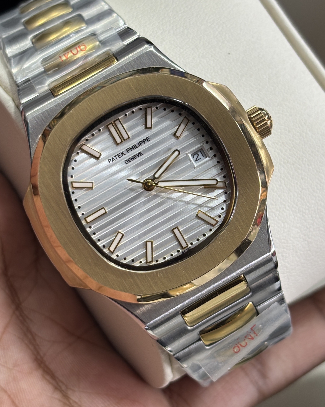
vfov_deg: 34.1
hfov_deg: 27.6
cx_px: 160
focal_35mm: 55
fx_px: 661
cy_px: 187
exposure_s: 1/100
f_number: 1.6
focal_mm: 5.96
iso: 50
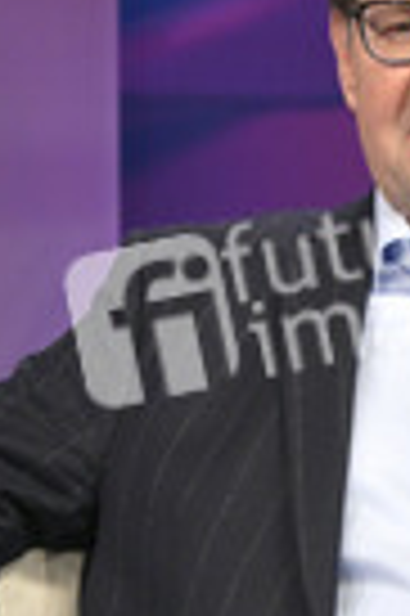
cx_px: 428
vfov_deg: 14.6
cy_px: 526
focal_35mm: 140
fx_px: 2398
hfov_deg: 9.7
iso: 1600
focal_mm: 48
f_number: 6.3
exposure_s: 1/200
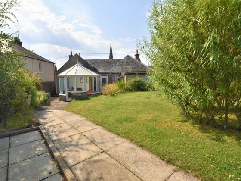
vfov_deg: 69.9
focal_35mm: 19
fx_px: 129
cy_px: 89
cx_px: 104
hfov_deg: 85.5
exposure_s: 1/200
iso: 100
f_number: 10
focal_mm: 11
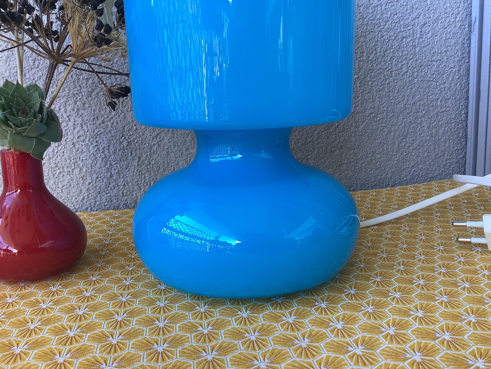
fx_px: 440
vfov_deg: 45.4
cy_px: 184
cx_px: 246
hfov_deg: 58.4
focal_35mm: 31
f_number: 2.4
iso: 50
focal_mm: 3.3
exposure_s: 1/50
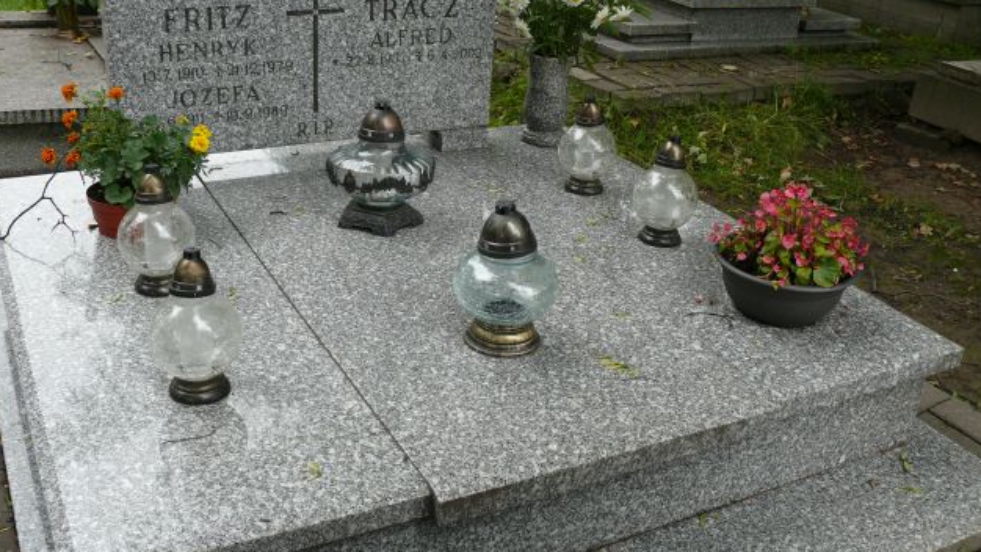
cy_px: 287
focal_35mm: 39
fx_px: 1014
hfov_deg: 51.6
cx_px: 494
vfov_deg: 30.4
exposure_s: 1/100
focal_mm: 7.4
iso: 100
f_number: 3.2
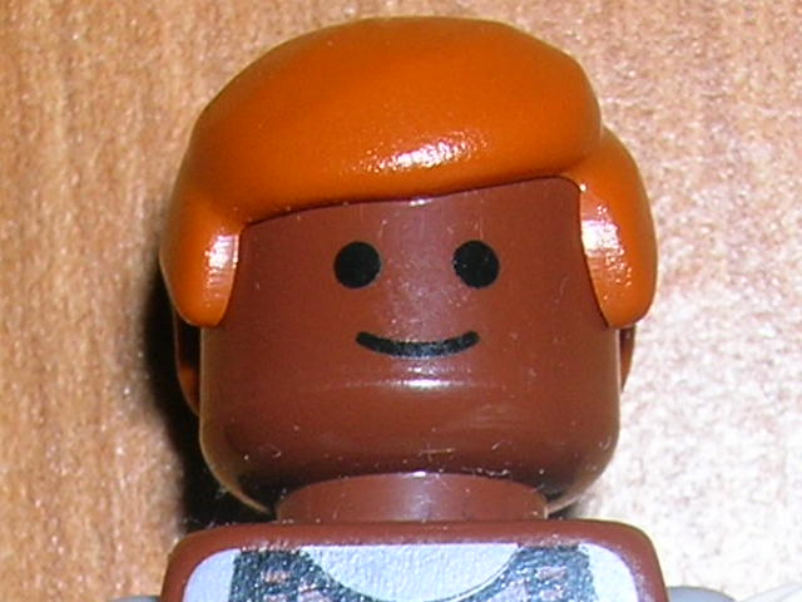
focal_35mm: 38
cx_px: 401
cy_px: 301
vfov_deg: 37.7
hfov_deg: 49.0
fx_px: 880
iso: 50
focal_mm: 6.4
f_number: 5
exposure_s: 1/60.1
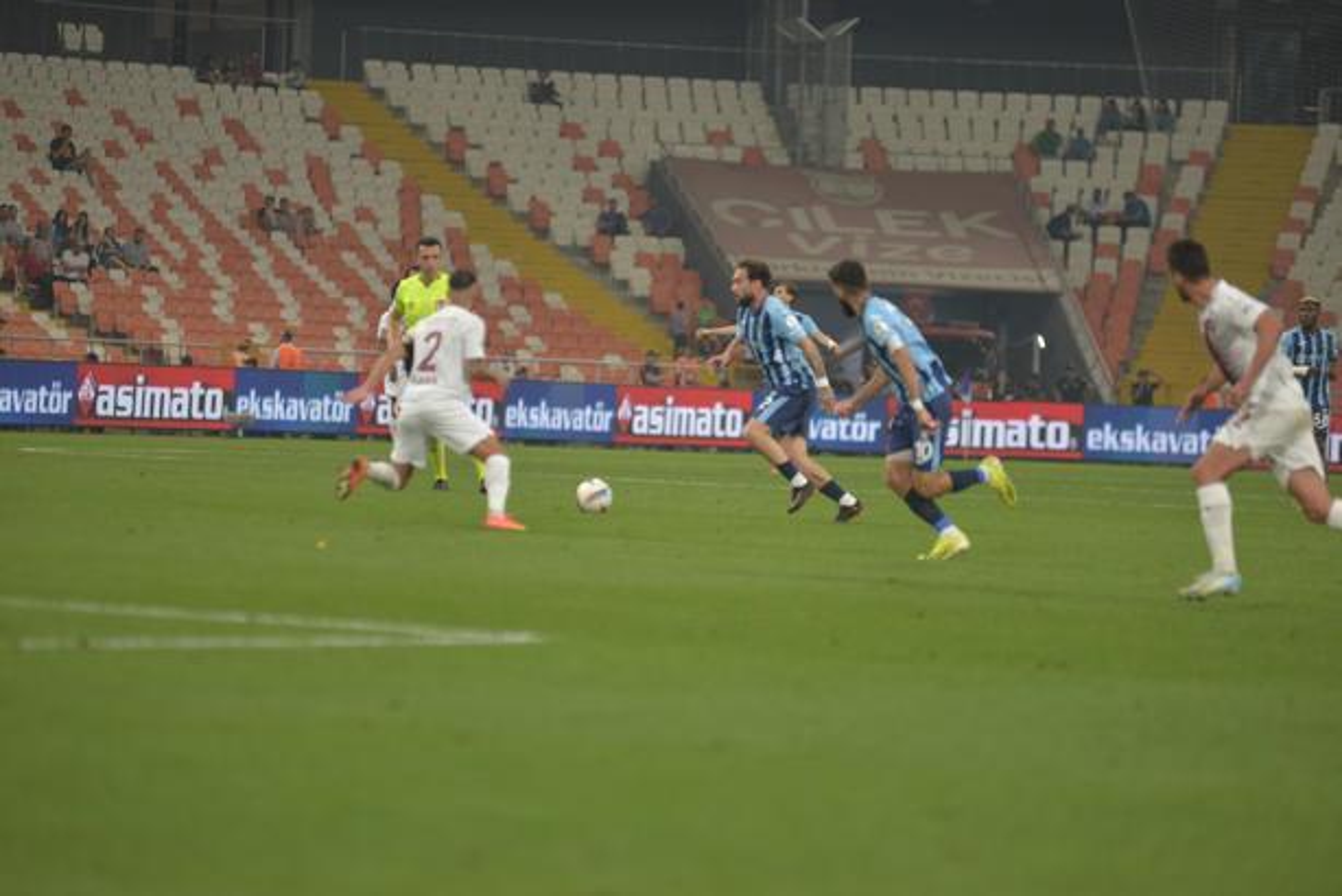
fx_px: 7459
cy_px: 448
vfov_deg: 6.9
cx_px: 671
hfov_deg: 10.3
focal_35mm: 200
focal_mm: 200
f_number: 2.8
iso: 1600
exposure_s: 1/1600
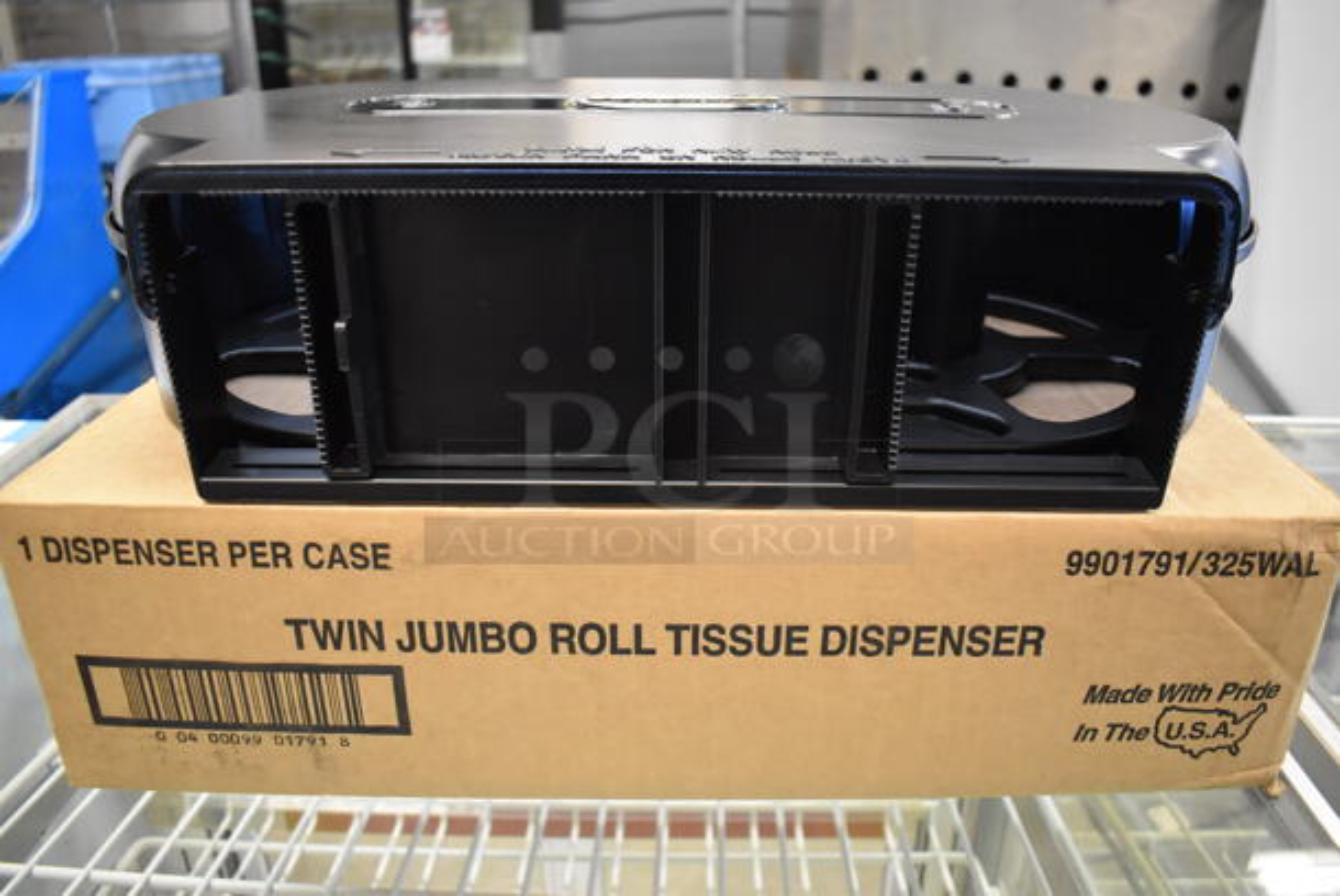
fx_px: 1006
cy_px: 448
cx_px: 670
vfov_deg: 48.0
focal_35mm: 27
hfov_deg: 67.3
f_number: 3.5
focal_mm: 18
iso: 3200
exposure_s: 1/125
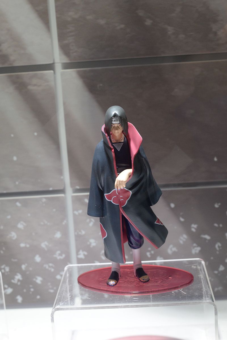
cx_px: 114
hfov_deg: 27.0
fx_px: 472
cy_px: 170
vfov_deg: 39.6
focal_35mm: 50
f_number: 6.3
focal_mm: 50
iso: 2000
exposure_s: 1/160
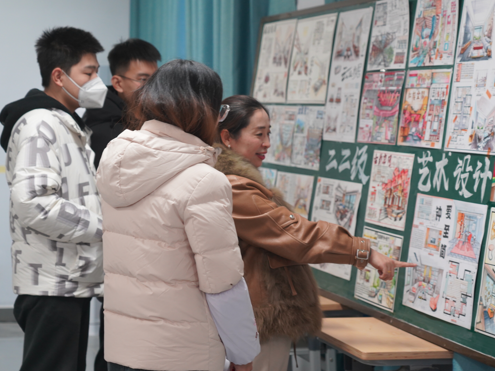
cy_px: 210
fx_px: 1287
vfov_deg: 16.4
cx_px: 269
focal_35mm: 90
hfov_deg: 21.8
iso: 1600
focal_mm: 68
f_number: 4
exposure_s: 1/100
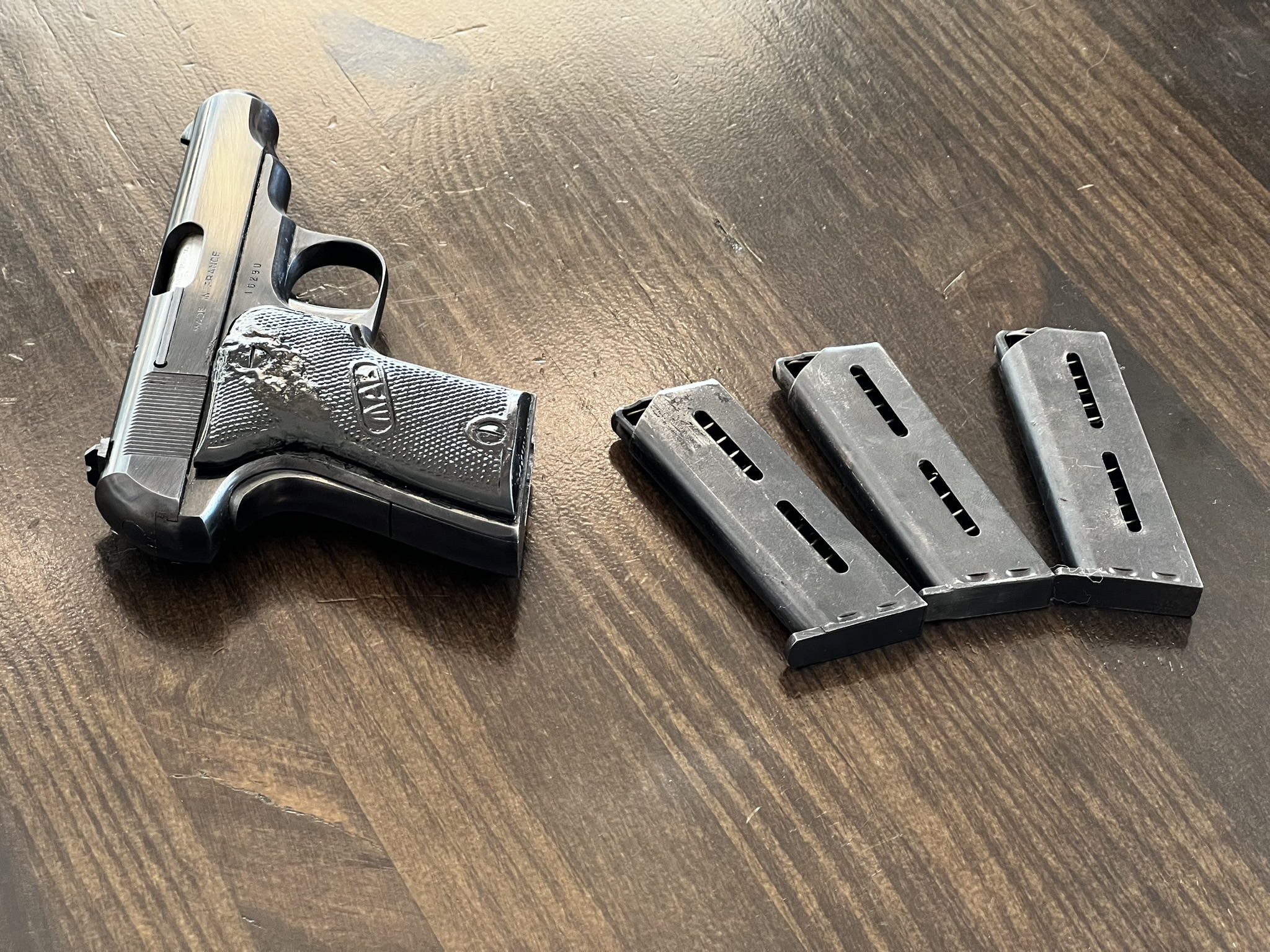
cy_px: 476
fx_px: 2825
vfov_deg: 19.1
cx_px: 635
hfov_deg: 25.3
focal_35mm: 77
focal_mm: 9
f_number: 2.8
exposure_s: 1/50
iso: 320
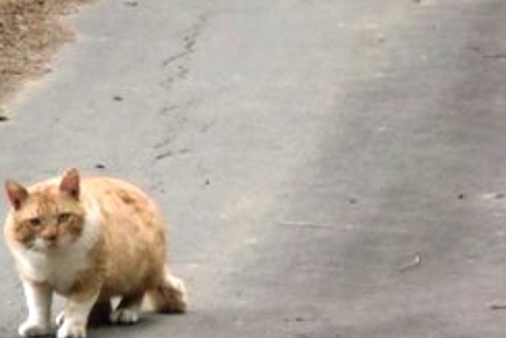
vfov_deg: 2.4
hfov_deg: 3.6
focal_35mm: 573
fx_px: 8058
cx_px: 247
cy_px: -15
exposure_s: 1/80
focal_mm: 53
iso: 800
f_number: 5.9
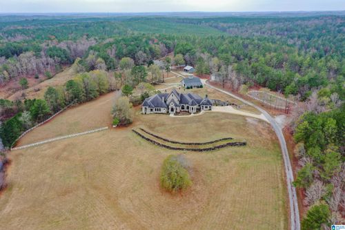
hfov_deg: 65.5
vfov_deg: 46.4
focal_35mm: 28
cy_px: 115
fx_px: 268
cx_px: 172
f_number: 5.6
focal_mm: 10.26
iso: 100
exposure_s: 1/40
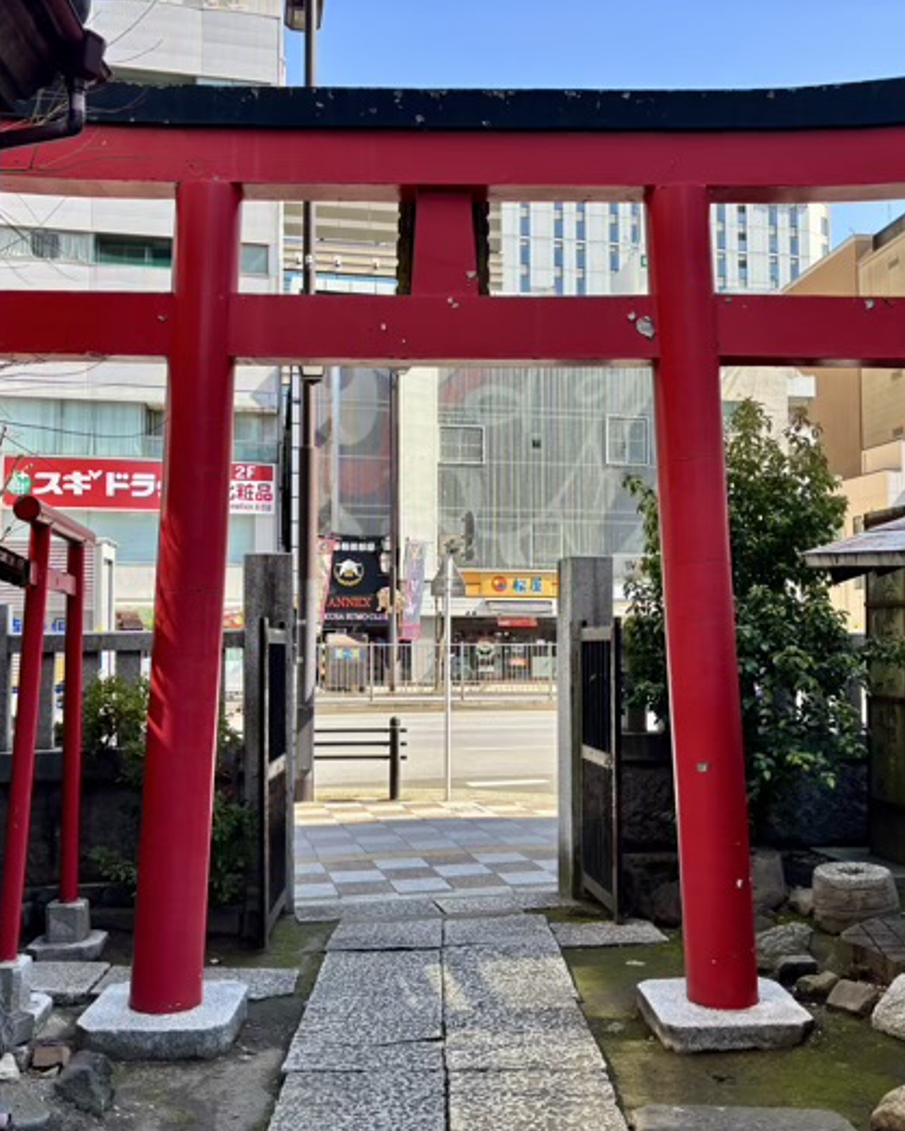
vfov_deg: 52.8
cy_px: 564
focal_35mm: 34
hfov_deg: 43.4
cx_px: 442
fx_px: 1138
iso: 50
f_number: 1.6
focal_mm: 5.96
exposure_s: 1/811
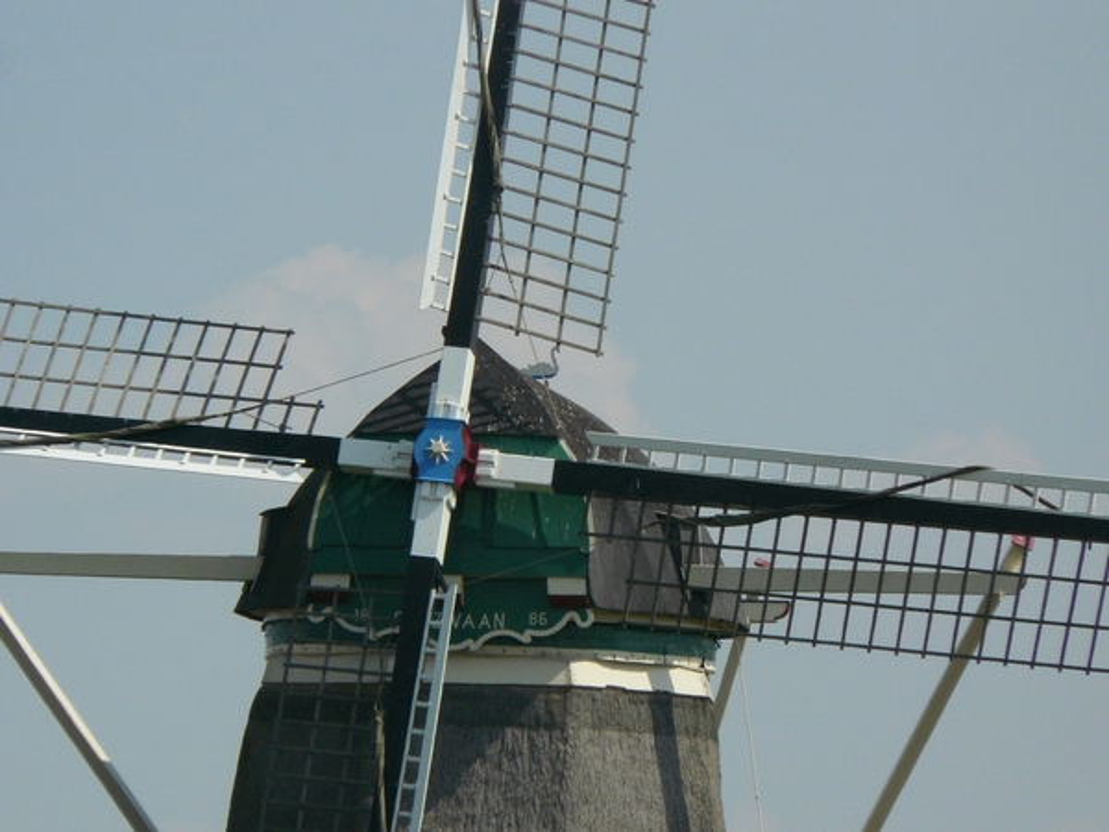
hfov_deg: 4.6
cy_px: 416
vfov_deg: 3.4
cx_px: 554
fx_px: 13840
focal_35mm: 432
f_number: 8
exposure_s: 1/800
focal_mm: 72
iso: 200
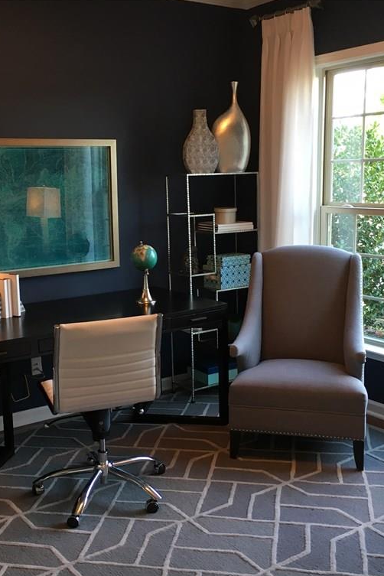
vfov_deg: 47.4
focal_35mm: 41
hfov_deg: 32.6
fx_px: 656
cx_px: 166
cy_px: 289
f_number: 2.2
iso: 64
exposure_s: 1/30
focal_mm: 4.15
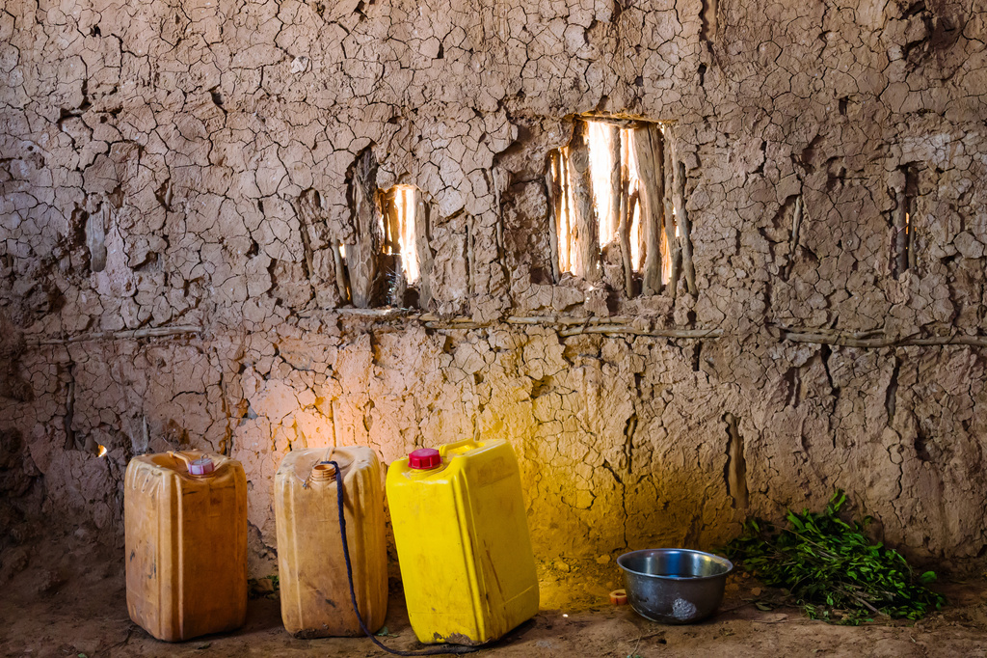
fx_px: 1151
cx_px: 494
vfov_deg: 31.9
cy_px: 329
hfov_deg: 46.4
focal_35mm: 42
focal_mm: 28
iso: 1600
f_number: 3.5
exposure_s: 1/200
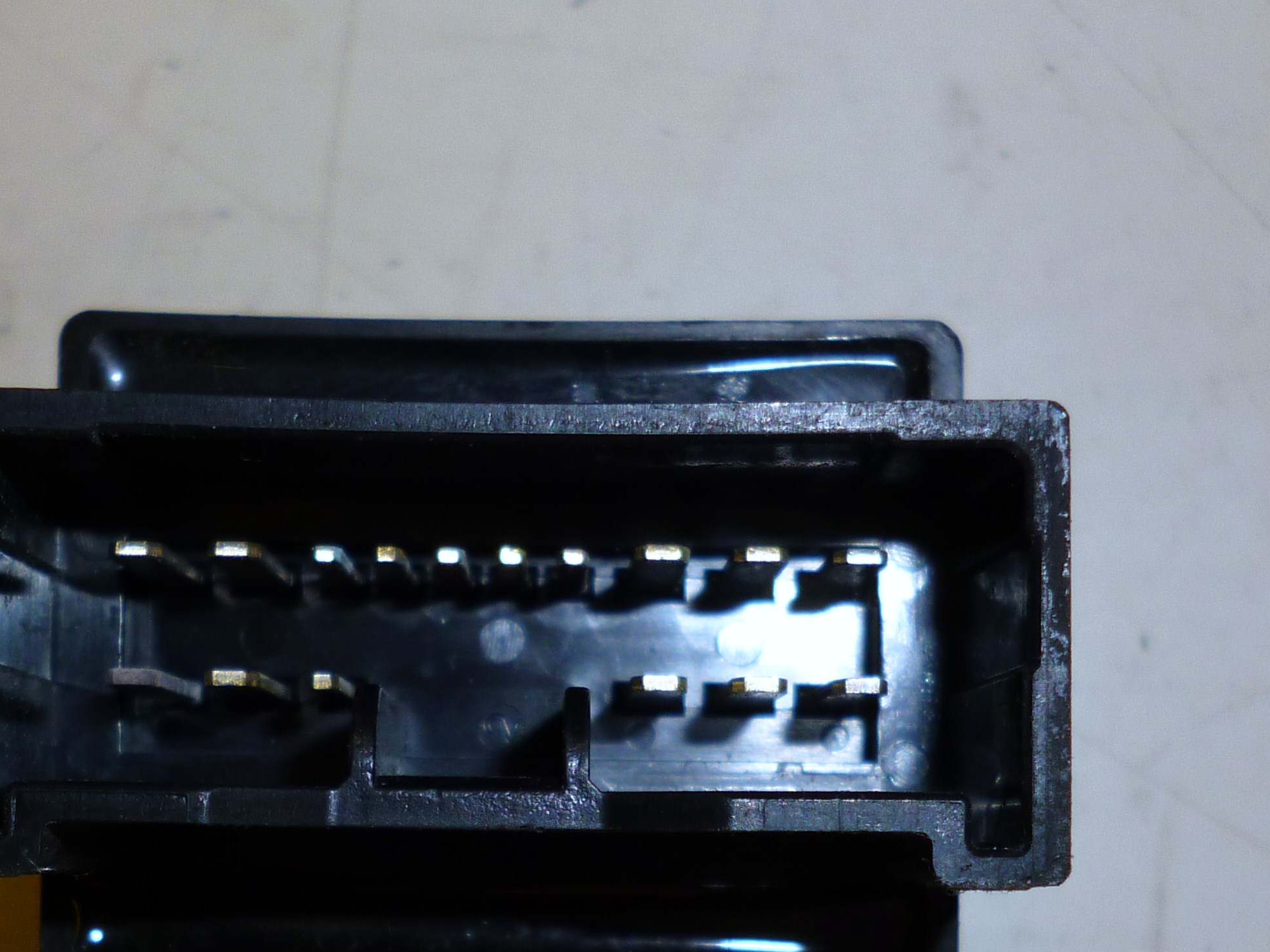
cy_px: 720
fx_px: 2275
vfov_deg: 23.4
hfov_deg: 31.1
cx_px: 518
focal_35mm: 62
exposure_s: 1/60
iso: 100
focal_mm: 5
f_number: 3.1
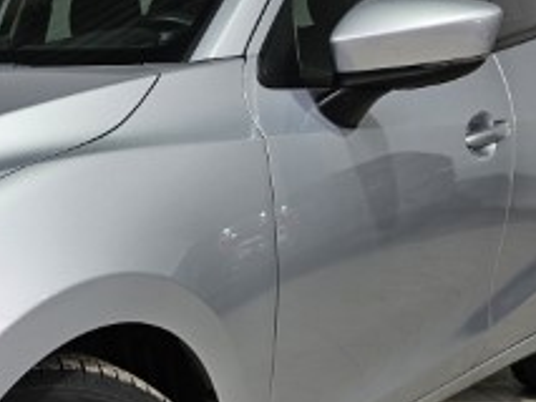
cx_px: -103
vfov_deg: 21.0
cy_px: 347
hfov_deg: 25.4
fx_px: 1069
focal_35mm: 69
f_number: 1.7
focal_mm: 6.3
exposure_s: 1/180
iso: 100
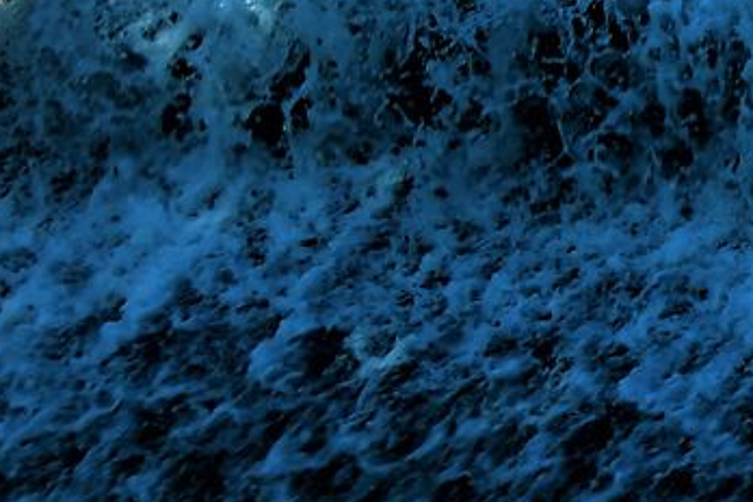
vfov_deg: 6.6
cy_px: -162
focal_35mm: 207
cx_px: 2465
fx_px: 4329
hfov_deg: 8.1
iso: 100
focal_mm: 30
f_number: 6.3
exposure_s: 1/160
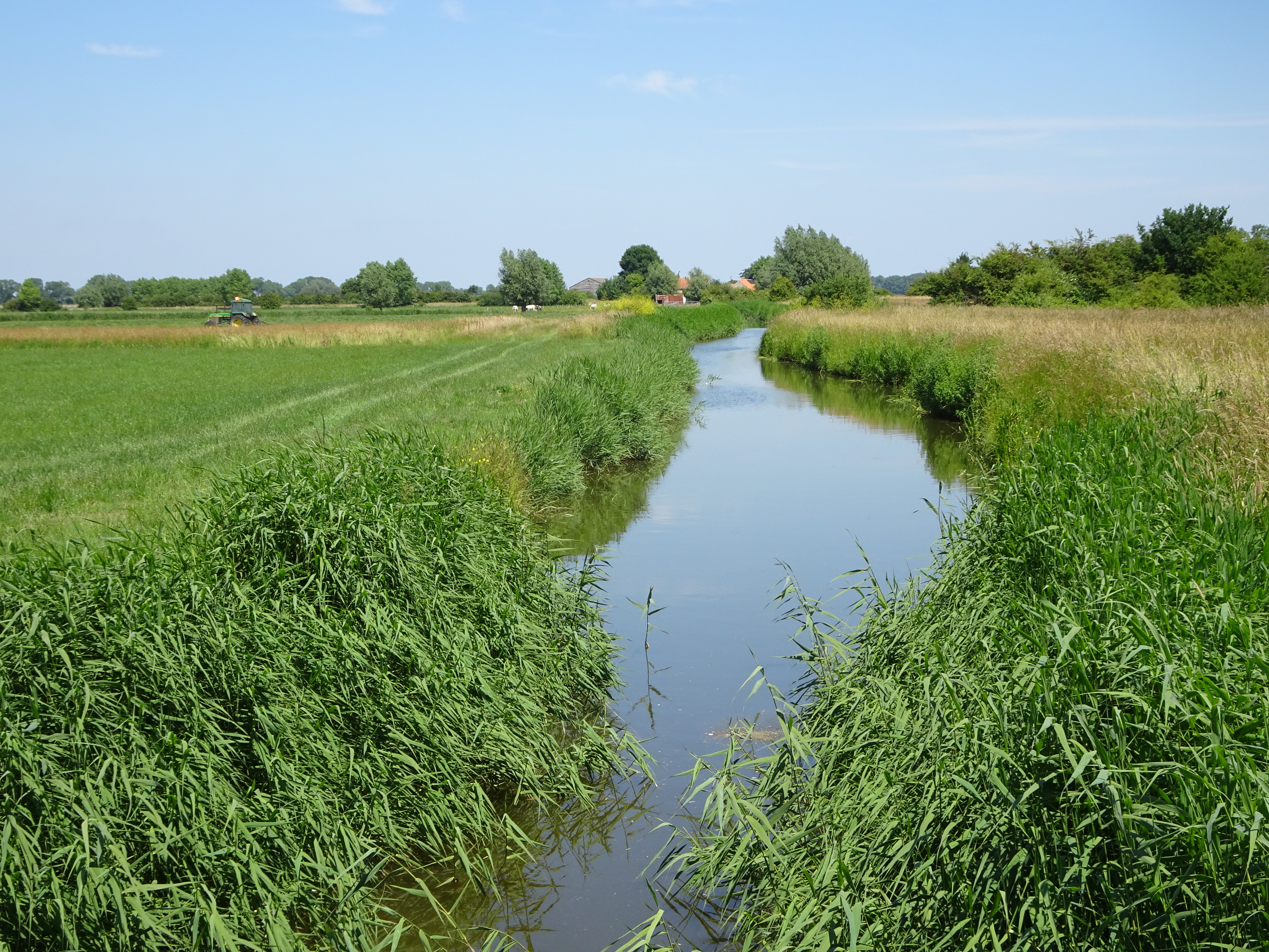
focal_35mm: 52
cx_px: 634
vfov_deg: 28.0
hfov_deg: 36.8
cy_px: 476
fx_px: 1906
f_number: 4.5
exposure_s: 1/500
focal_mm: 8.84
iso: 80
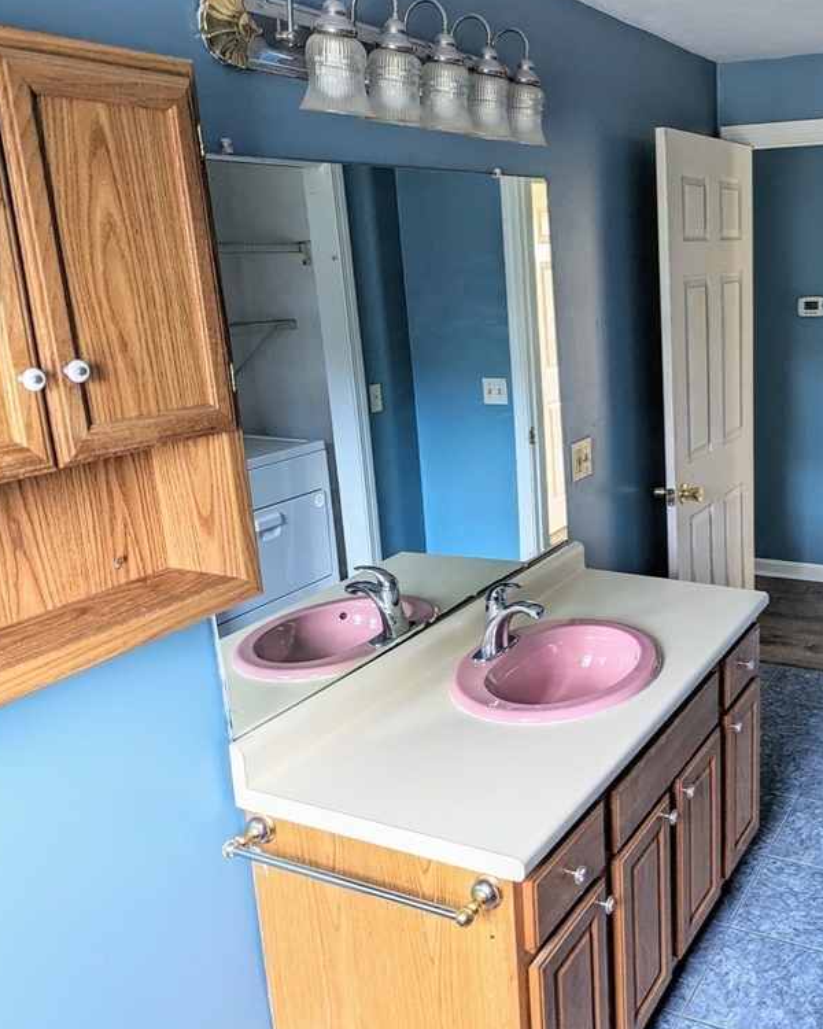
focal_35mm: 32
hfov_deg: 44.0
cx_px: 639
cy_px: 514
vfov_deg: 55.7
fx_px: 974
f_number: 1.85
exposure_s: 1/24.4
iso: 198
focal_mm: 6.81
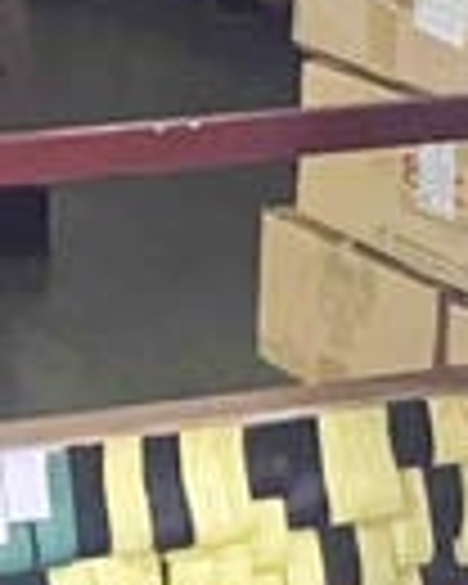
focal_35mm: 117
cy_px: -202
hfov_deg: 11.1
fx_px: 2026
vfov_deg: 15.5
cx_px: -648
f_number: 1.8
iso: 1250
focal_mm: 1.57
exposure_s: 1/40
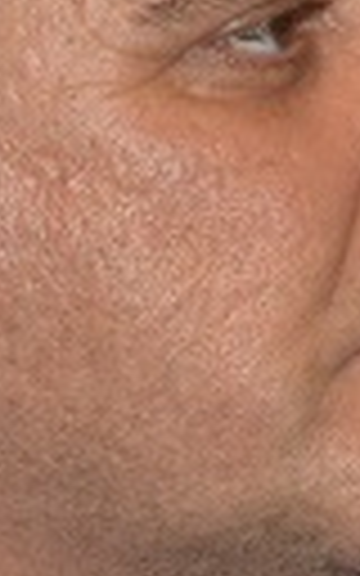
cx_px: -54
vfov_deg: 2.2
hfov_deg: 1.4
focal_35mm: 951
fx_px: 14921
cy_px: 205
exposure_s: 1/60
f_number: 5.6
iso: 800
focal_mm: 125
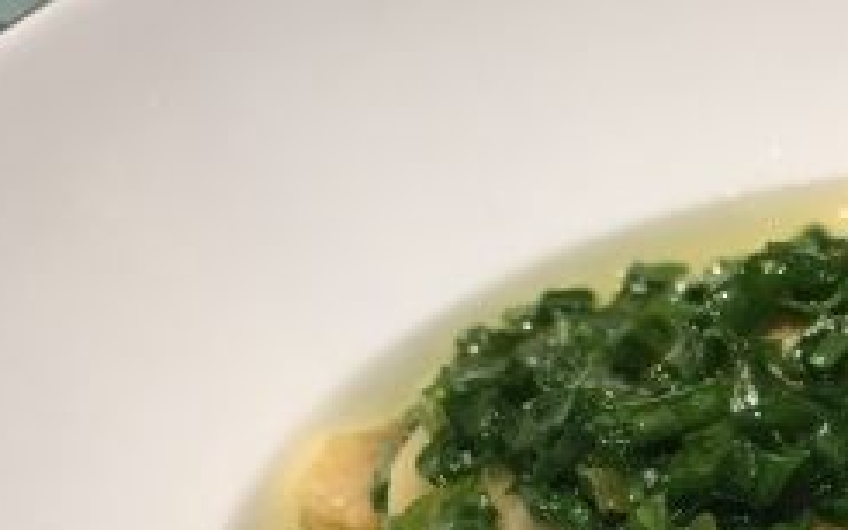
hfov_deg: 22.1
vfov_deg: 14.3
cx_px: 969
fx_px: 2033
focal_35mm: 88
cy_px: 684
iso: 32
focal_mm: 4.15
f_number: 2.2
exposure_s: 1/33
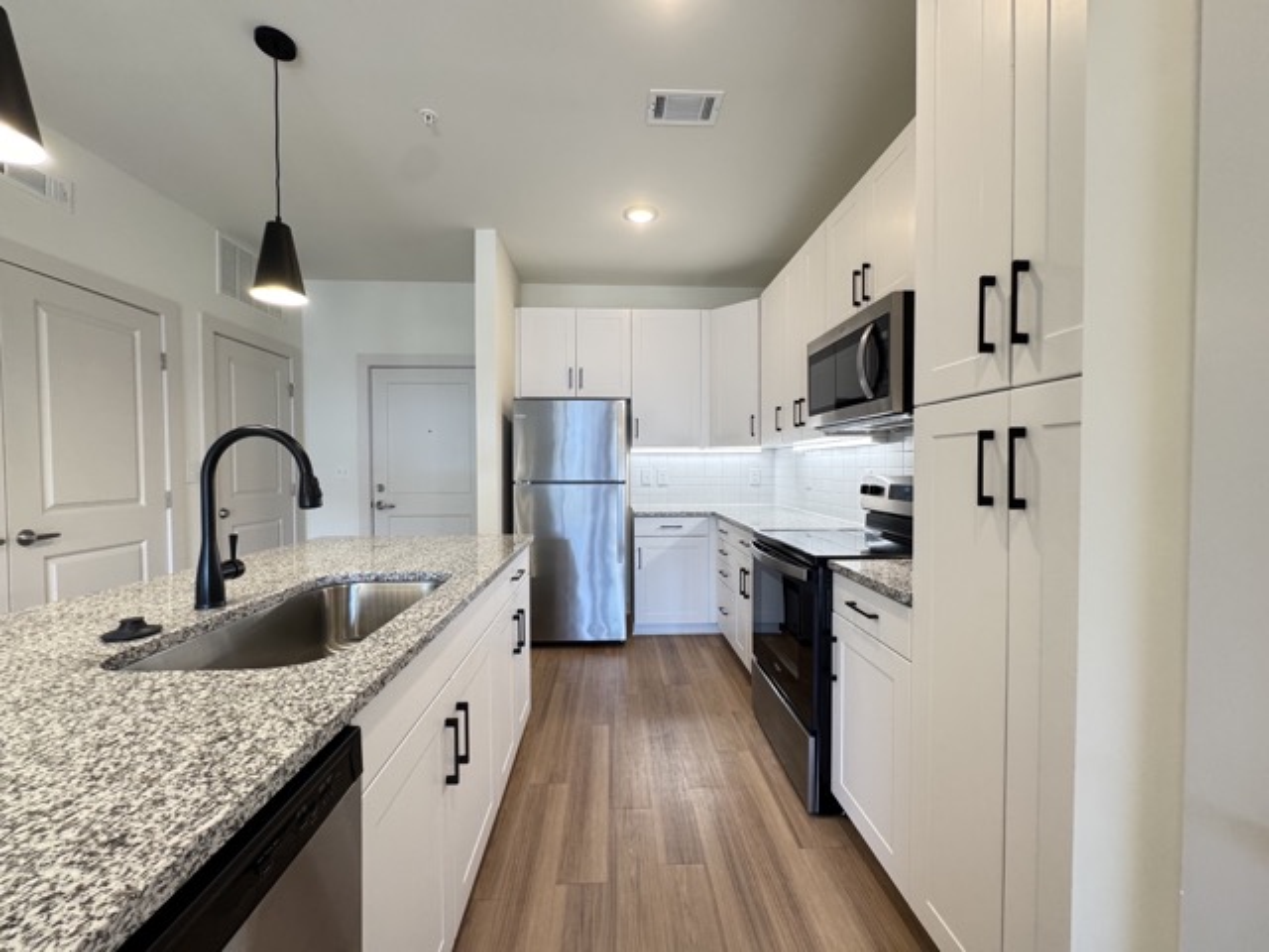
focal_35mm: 14
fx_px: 513
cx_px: 634
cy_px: 476
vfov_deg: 85.7
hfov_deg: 102.1
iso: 250
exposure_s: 1/120
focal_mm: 2.22
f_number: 2.2
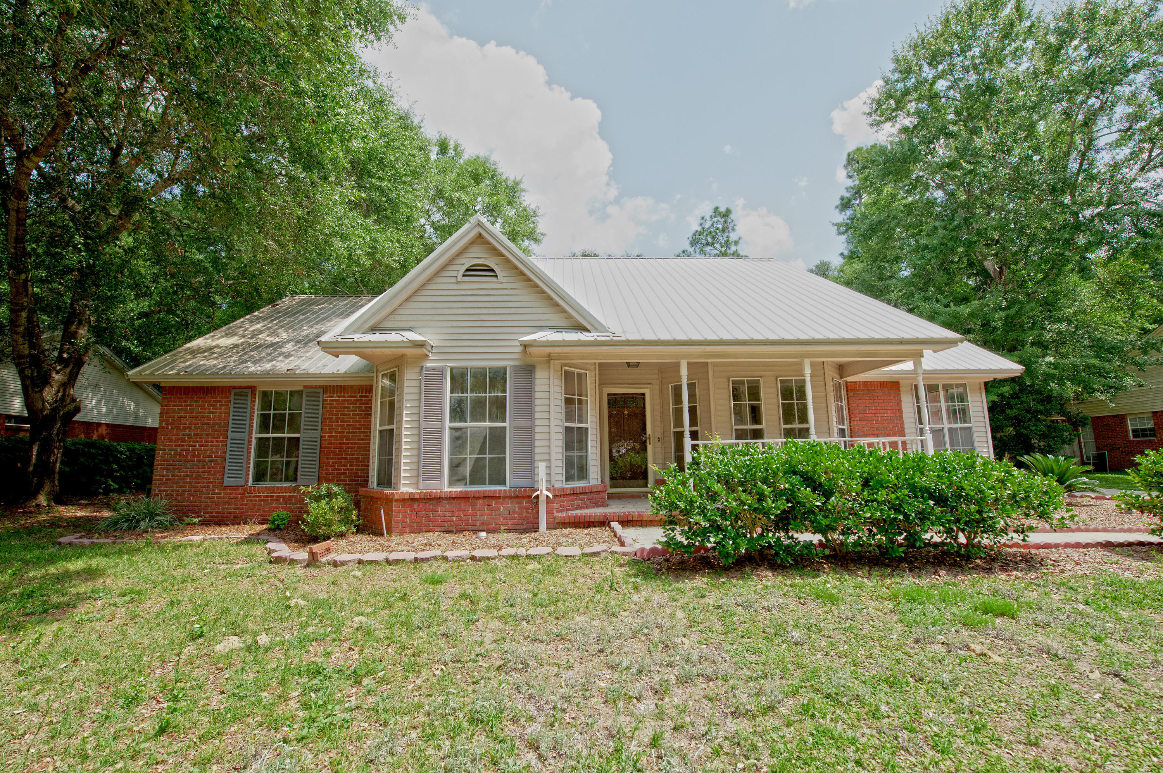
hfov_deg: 104.3
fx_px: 452
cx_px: 582
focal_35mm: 14
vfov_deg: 81.1
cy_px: 386
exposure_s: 1/800
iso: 500
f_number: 6.3
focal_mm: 14
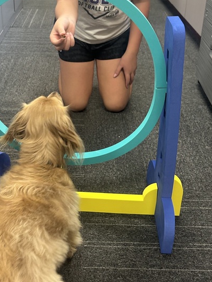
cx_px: 82
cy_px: 112
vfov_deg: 38.0
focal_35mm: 50
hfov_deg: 29.0
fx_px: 408
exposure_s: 1/60
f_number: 1.5
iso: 125
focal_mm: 5.7
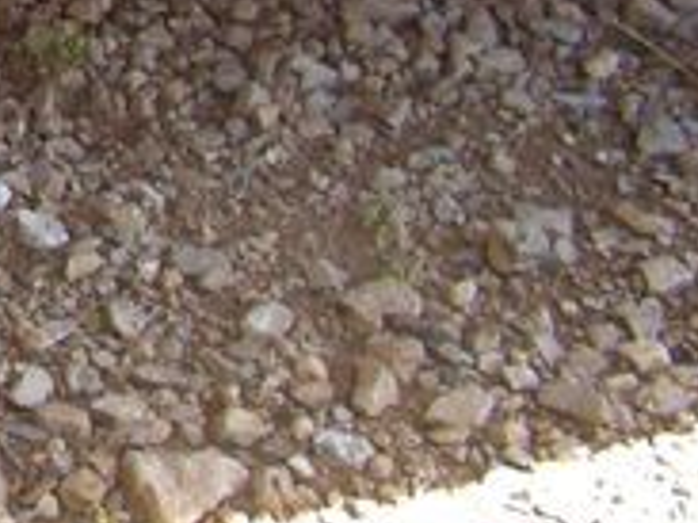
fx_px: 2579
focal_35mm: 128
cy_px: -126
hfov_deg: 13.9
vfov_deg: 11.3
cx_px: -523
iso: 64
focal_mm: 6
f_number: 3.2
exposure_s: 1/125
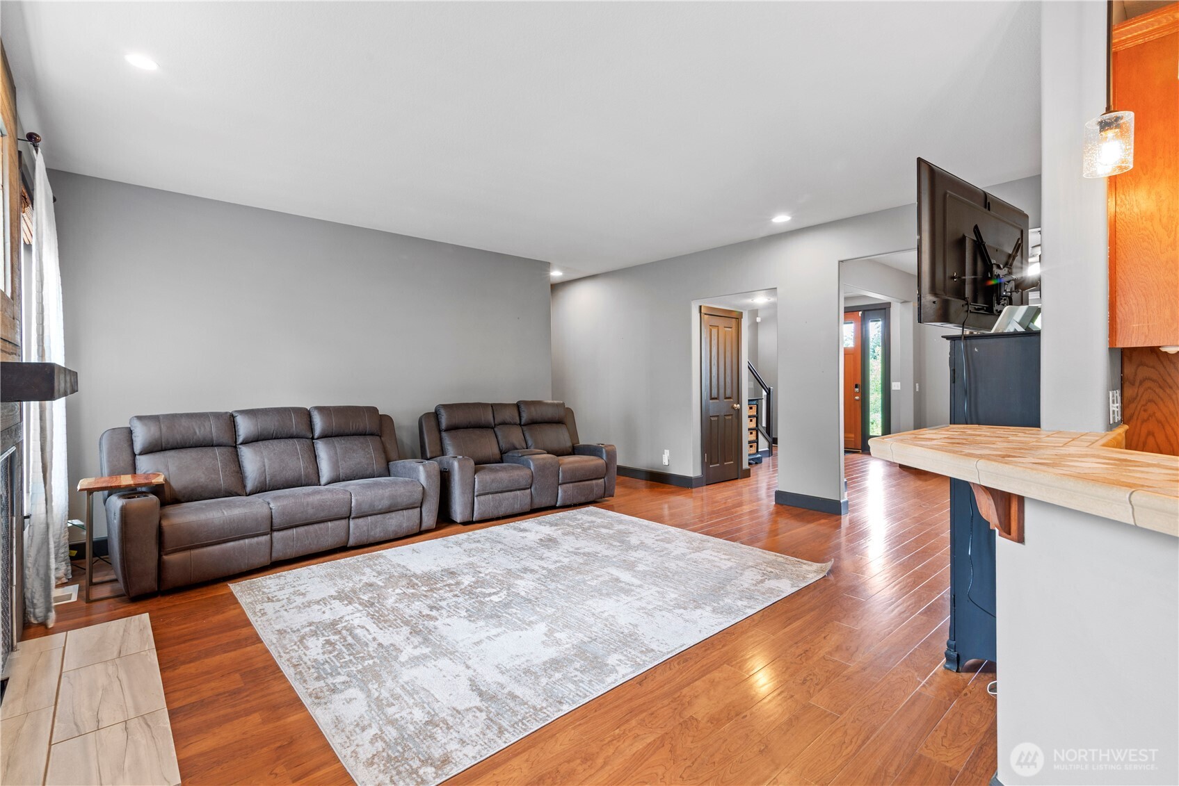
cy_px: 393
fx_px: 524
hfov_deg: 96.7
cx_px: 590
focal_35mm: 16
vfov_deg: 73.8
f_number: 10
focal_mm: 16
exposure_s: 1/1.25
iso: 200
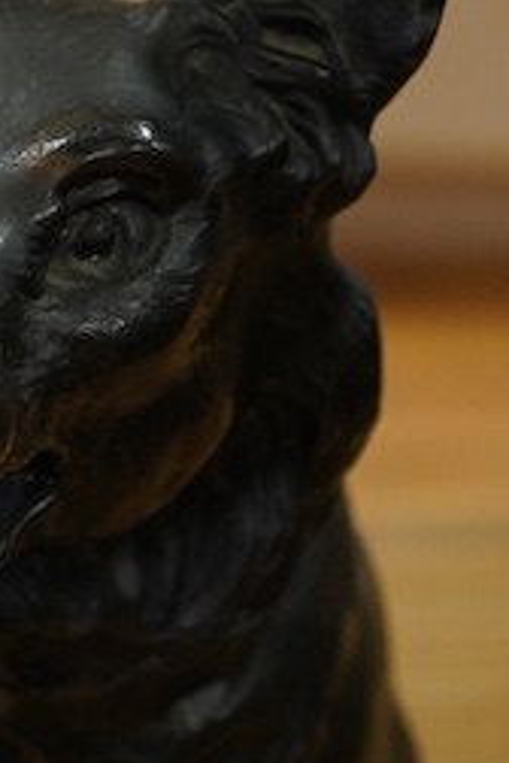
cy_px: 394
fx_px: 3414
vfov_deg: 12.8
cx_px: 85
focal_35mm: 161
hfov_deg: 8.5
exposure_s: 1/125
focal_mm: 30
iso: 1250
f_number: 9
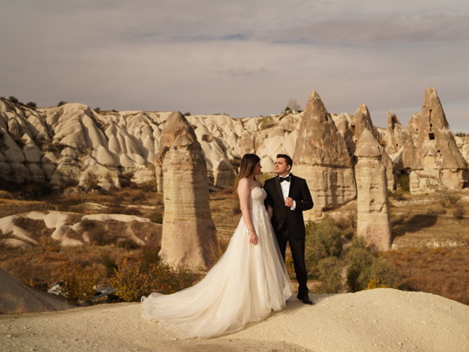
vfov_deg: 36.8
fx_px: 528
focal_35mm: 39
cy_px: 179
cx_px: 264
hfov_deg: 47.8
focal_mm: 35
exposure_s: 1/6400
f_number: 2.5
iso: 160
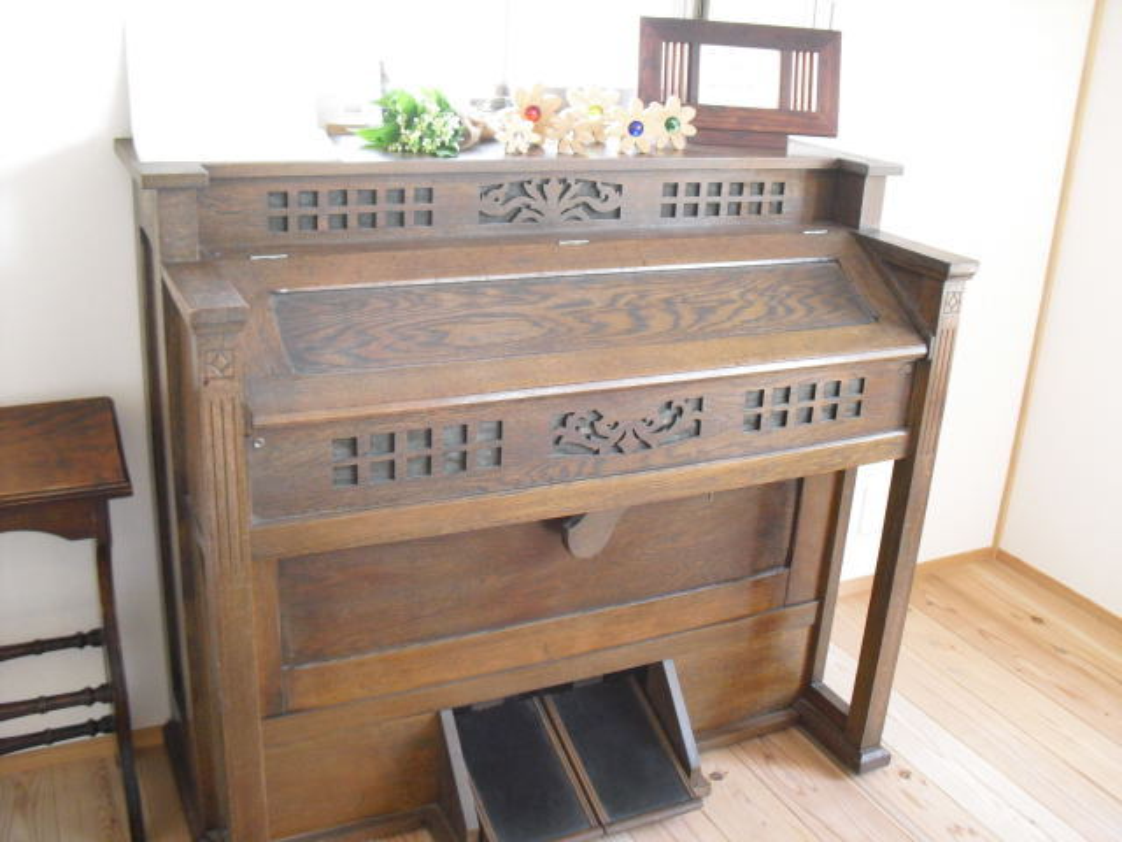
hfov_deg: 51.4
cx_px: 561
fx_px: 1167
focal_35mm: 36
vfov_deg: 39.7
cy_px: 421
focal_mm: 6.3
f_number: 3.1
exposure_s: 1/60
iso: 400
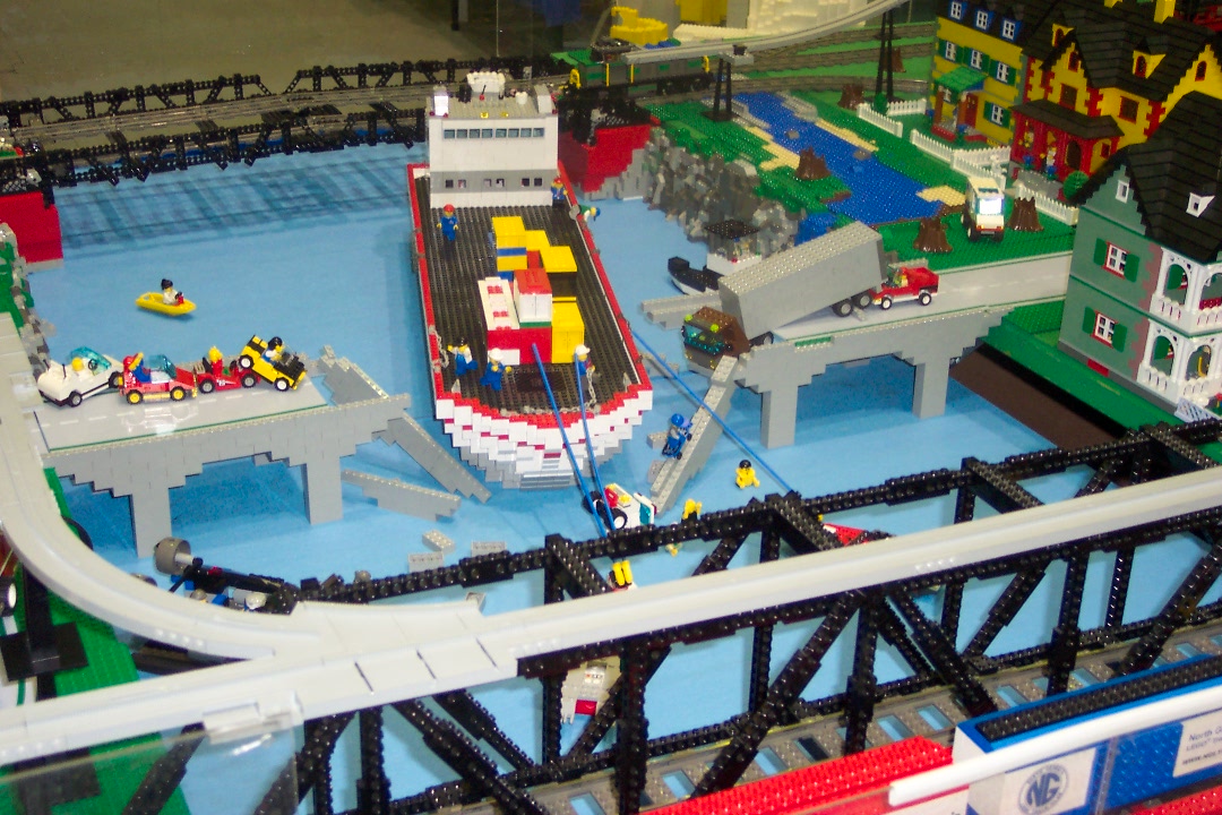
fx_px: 1731
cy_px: 408
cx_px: 611
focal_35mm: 51
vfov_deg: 26.5
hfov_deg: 38.9
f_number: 3.4
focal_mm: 10.7
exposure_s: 1/45
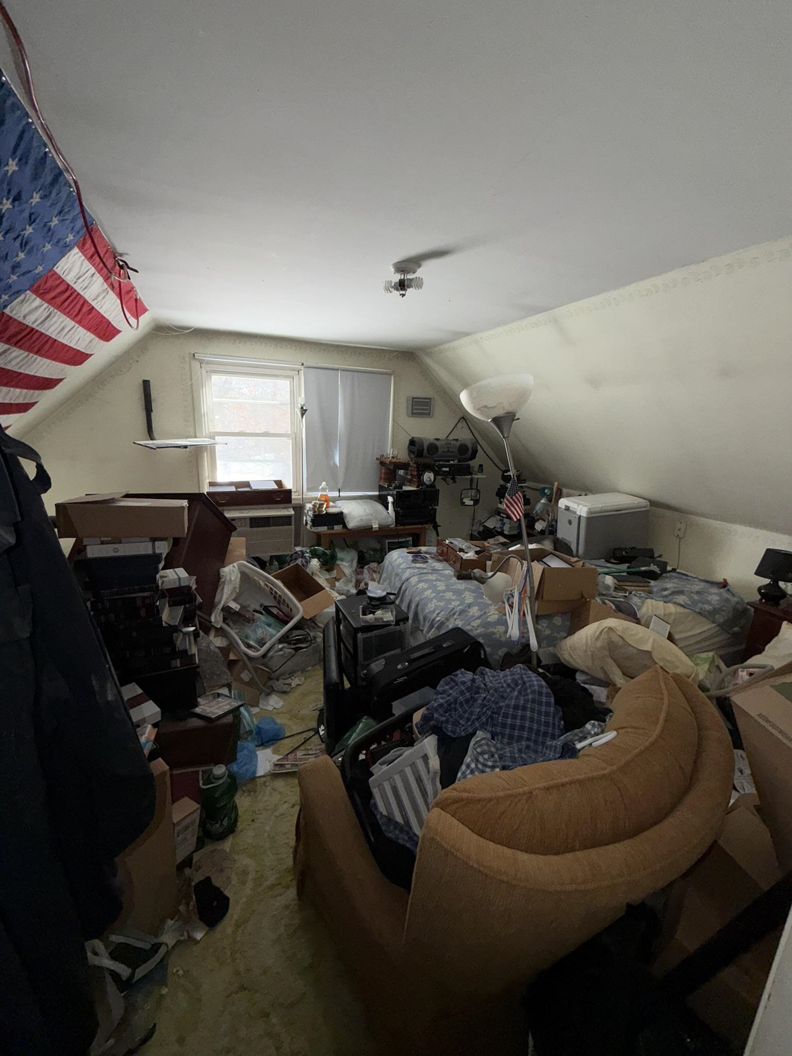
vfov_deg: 102.1
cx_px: 396
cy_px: 528
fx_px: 427
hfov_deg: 85.7
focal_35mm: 14
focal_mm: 2.22
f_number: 2.2
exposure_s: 1/121
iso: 50
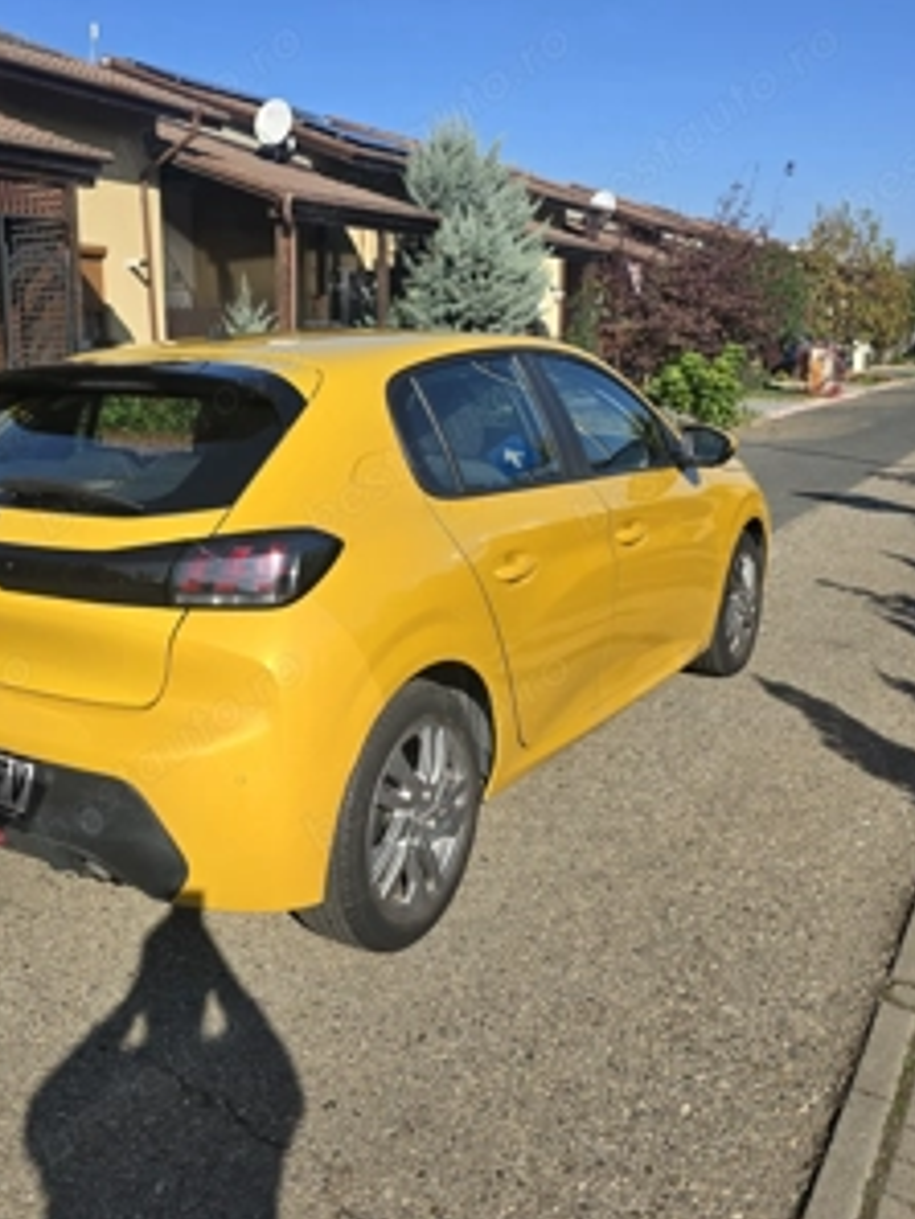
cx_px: 328
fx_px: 1092
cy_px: 509
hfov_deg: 45.0
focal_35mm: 31
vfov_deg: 58.0
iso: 12
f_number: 1.7
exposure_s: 1/833
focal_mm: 6.3
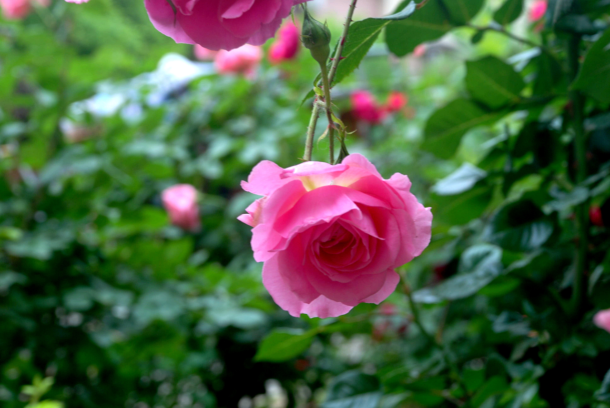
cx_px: 305
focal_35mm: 105
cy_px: 204
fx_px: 1781
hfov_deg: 19.4
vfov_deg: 13.1
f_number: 10
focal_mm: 70
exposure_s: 1/20
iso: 100
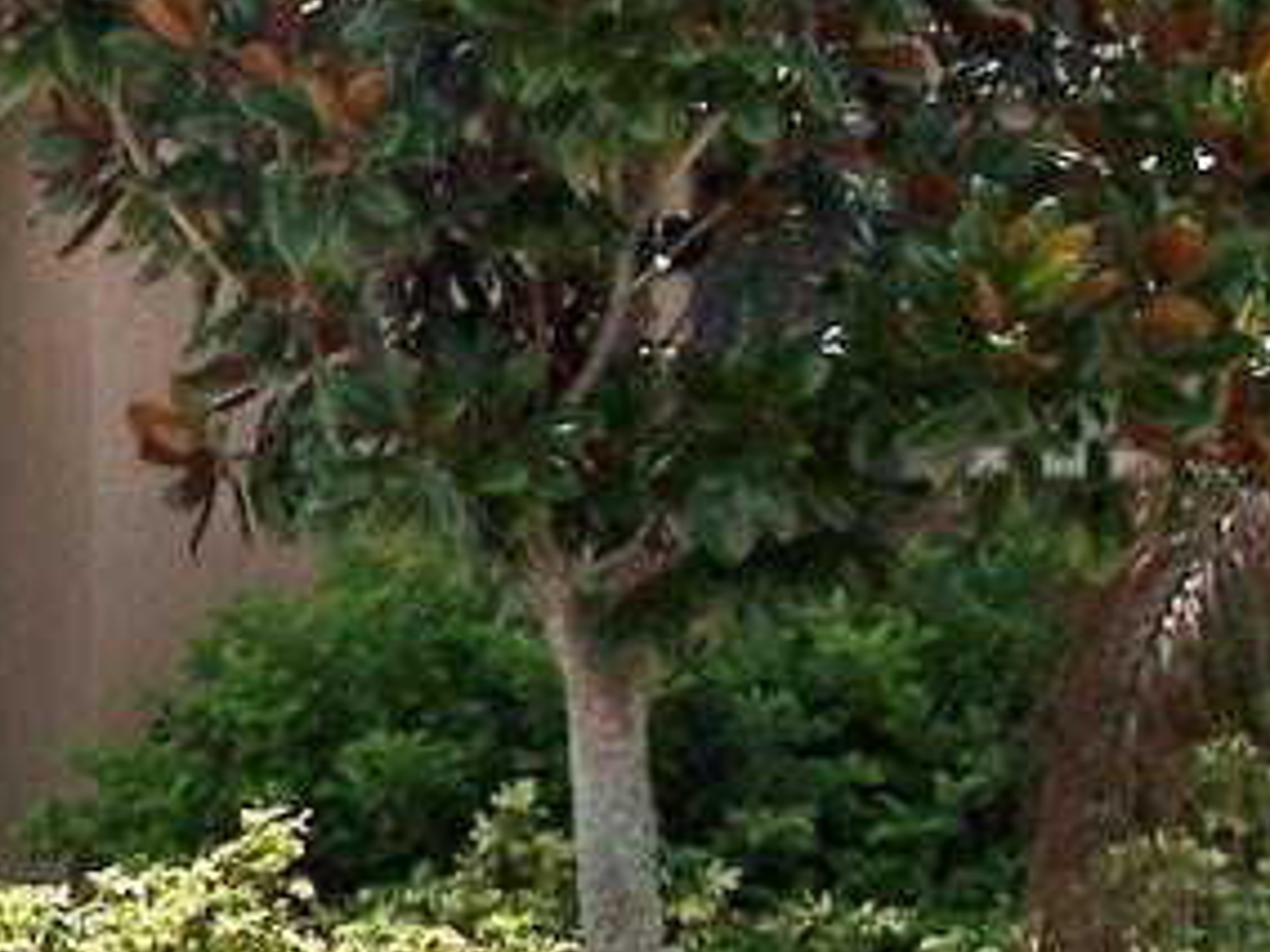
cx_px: -617
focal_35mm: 186
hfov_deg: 10.3
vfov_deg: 7.9
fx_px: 6824
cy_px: 961
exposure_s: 1/800
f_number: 4
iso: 64
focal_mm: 5.85
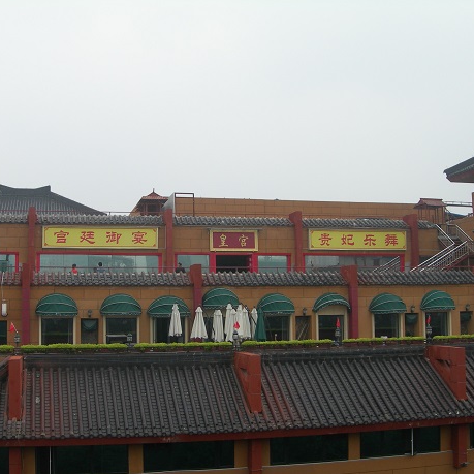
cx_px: 195
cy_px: 237
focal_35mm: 45
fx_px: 697
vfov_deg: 37.6
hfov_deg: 37.4
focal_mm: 7.8
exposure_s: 1/222
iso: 50
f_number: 4.8
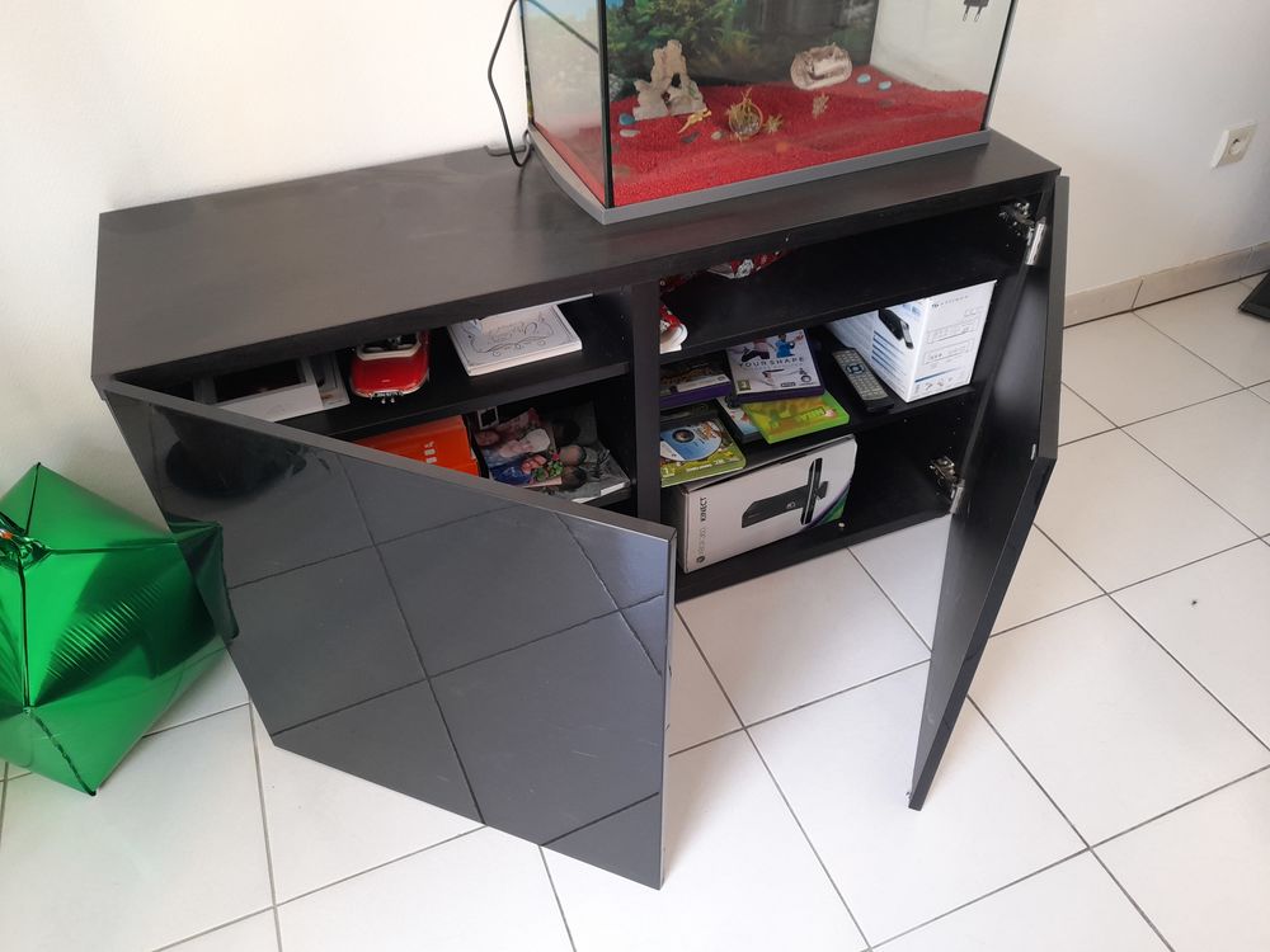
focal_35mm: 25
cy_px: 476
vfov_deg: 54.9
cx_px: 635
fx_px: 917
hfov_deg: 69.4
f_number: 2
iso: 160
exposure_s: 1/50
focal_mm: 4.6
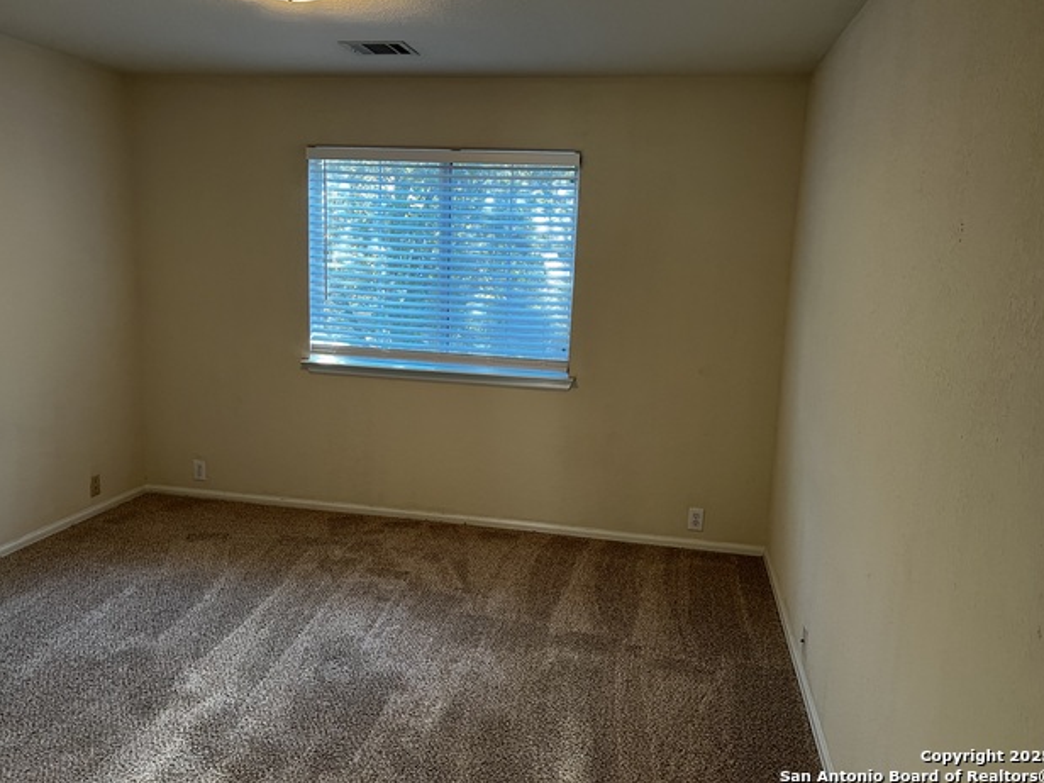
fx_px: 814
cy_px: 380
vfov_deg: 51.3
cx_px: 514
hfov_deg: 65.3
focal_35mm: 27
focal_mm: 5.7
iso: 125
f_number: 1.5
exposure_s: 1/60
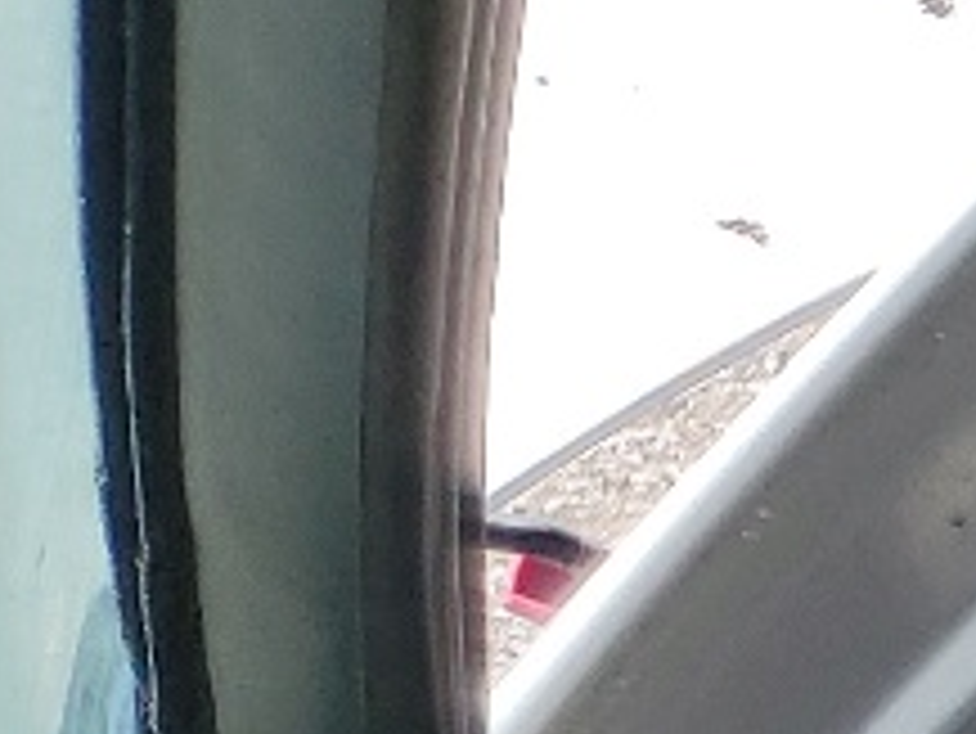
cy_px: 2427
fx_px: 5416
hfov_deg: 7.9
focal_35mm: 192
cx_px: 3463
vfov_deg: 6.8
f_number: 1.5
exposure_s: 1/1000
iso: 50
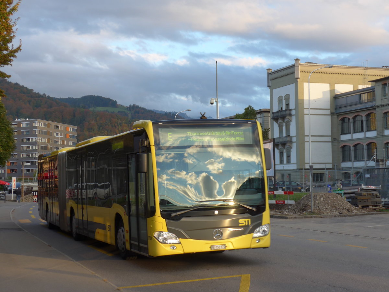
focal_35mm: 62
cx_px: 194
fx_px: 697
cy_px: 146
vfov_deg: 23.7
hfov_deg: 31.2
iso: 80
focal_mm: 12.7
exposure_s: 1/160
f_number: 3.7
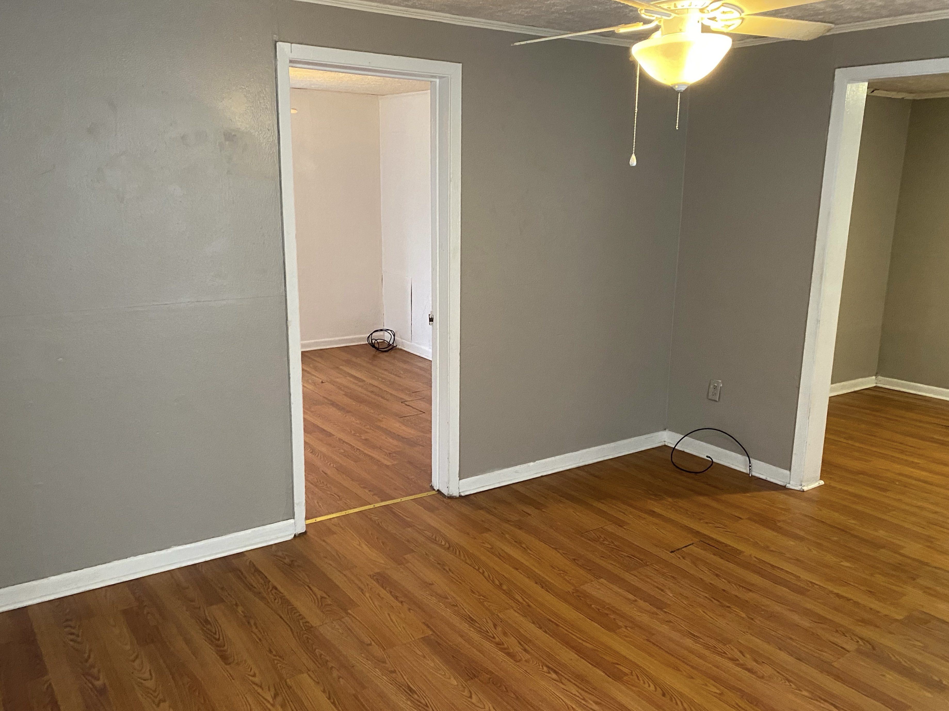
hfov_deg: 67.3
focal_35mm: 26
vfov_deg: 53.1
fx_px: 713
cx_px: 474
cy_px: 356
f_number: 1.8
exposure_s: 1/60
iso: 500
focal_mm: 4.25
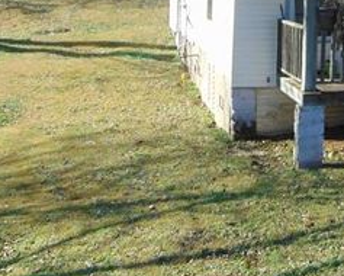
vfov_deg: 20.9
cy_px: 30
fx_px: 734
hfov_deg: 25.3
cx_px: 334
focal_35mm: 72
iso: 80
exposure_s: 1/400
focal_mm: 6.3
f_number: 3.2
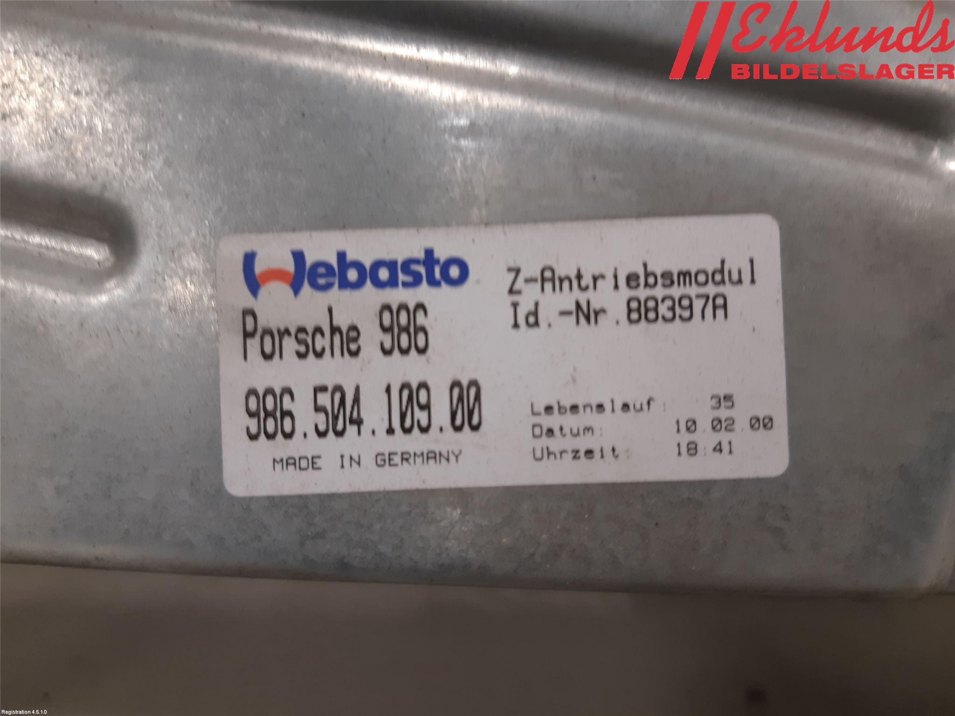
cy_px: 358
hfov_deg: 67.3
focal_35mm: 26
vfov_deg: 53.1
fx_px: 717
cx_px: 478
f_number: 1.7
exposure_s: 1/50
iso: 80
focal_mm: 3.93
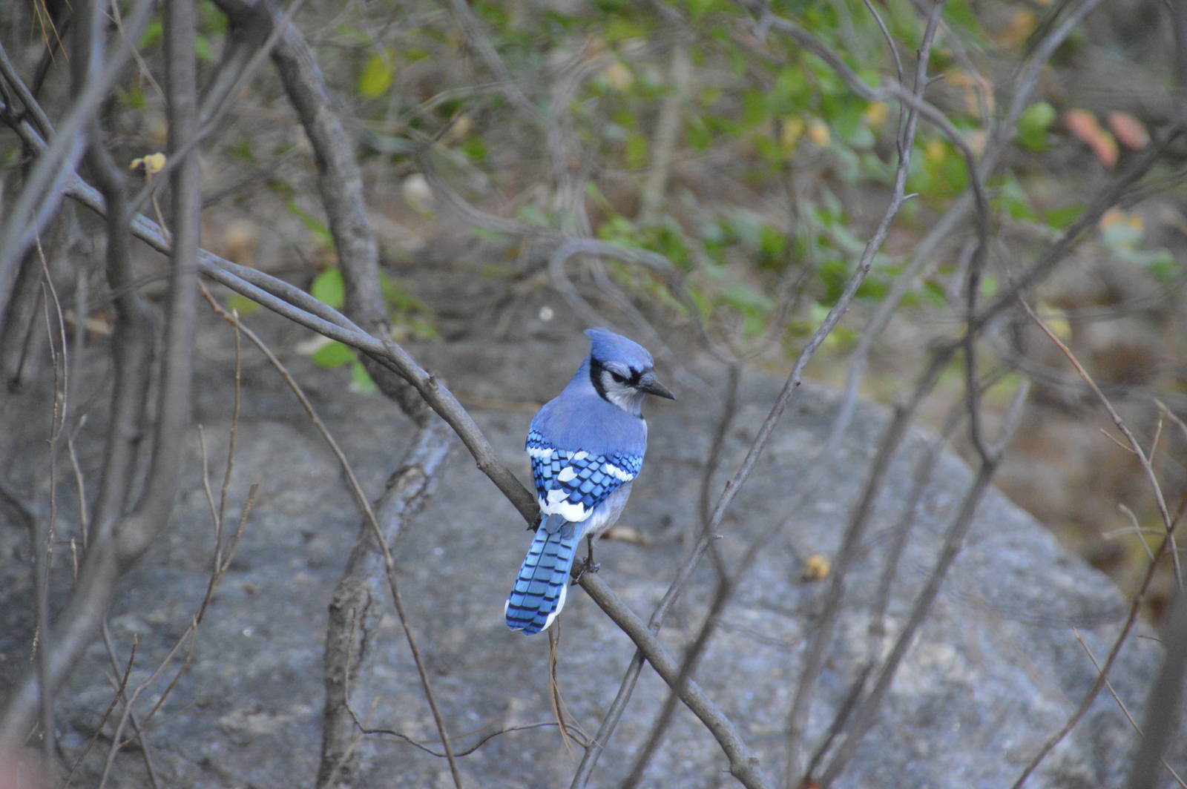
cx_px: 594
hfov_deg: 4.6
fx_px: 14825
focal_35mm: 450
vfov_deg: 3.0
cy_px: 394
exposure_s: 1/400
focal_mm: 300
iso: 3200
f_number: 6.3
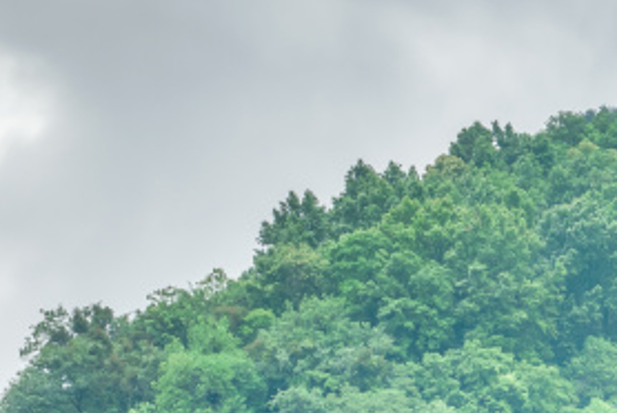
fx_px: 3551
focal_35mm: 207
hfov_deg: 9.9
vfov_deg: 6.5
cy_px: 724
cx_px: 439
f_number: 9
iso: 250
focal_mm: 48
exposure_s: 15
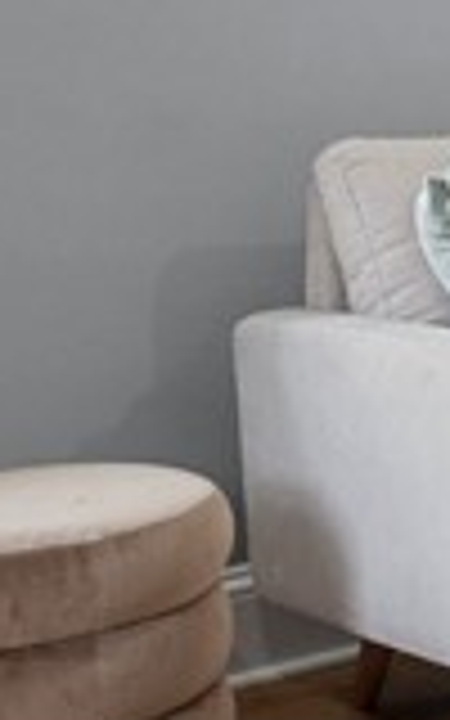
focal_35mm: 104
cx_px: 1323
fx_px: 2041
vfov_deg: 19.3
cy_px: -43
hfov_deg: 9.8
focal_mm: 15
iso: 1000
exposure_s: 1/20
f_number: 7.1
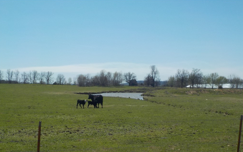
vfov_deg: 20.9
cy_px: 91
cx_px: 121
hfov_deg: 33.0
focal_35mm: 62
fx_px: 411
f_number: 4.7
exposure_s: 1/1250
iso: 125
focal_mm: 7.9
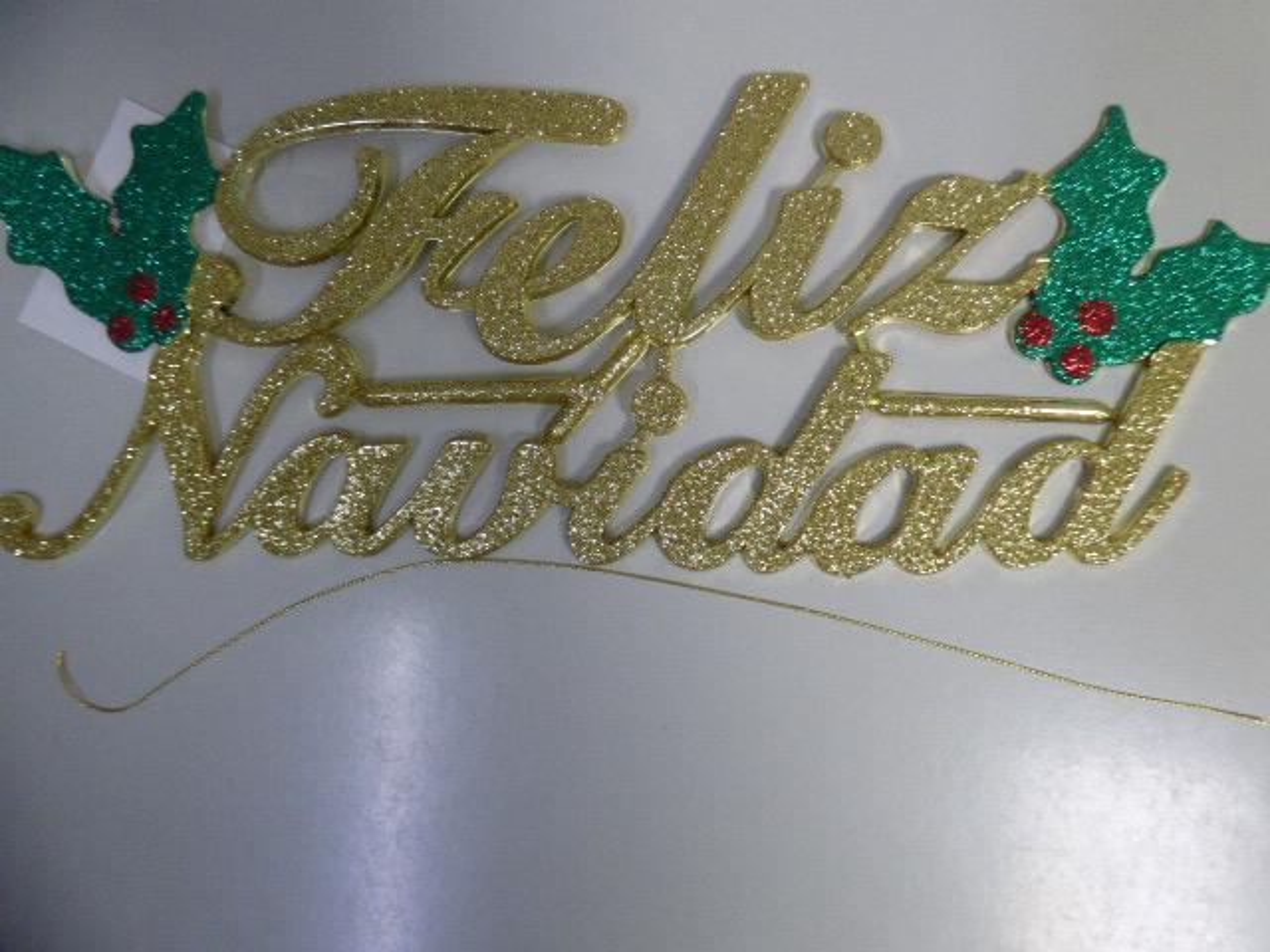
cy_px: 476
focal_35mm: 20
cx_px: 635
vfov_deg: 66.0
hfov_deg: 81.7
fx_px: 734
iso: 400
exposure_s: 1/50
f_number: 2.8
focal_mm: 3.58
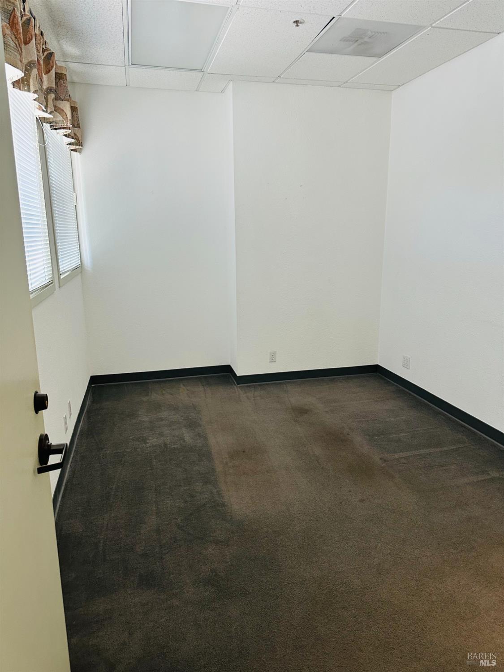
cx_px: 252
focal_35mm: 24
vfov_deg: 71.6
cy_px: 336
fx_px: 466
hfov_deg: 56.8
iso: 250
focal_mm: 6.86
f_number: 1.78
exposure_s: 1/60
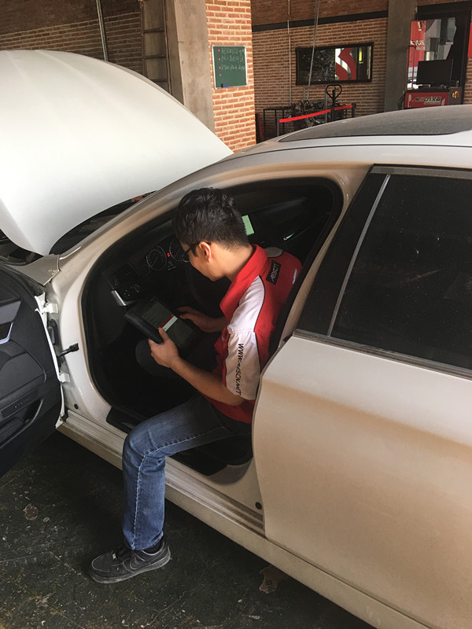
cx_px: 236
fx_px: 527
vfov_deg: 61.7
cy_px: 314
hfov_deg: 48.2
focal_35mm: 29
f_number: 2.2
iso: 40
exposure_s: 1/33
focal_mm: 4.15
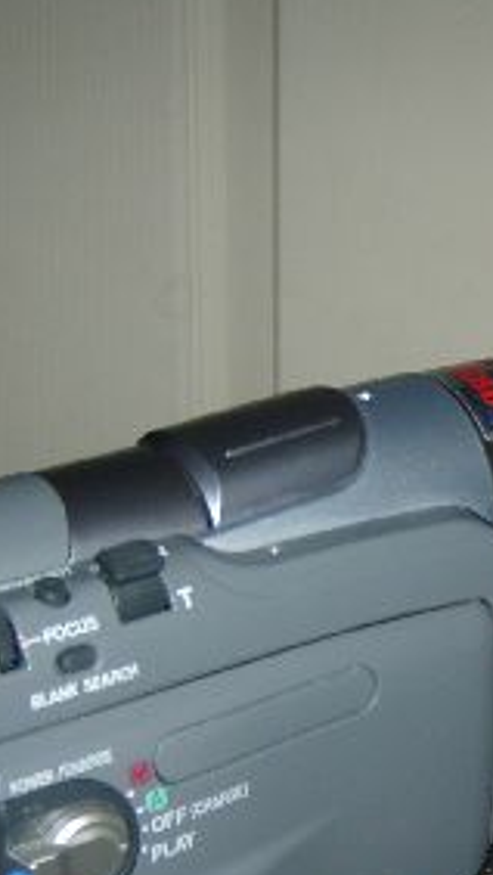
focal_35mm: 81
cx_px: 518
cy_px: 624
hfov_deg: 14.7
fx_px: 1879
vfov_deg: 26.0
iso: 100
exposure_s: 1/45
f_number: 2.8
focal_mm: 5.8
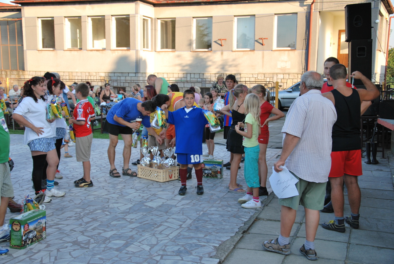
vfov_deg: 28.2
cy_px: 132
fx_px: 526
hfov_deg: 41.1
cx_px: 197
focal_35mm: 48
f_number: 4.5
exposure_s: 1/125
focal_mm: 32
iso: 100
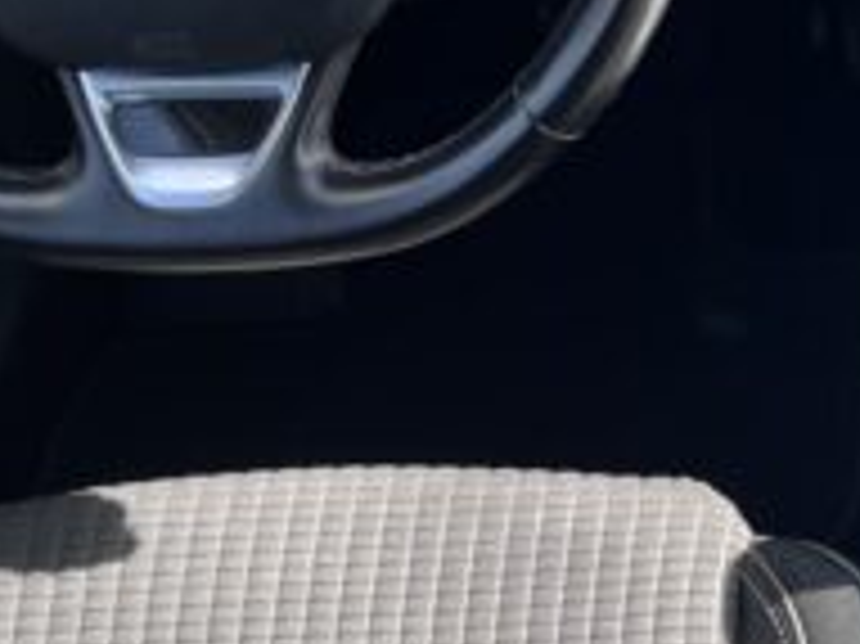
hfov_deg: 16.9
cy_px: 81
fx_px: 2706
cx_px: 1144
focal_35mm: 109
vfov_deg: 13.5
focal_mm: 5.1
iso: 32
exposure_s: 1/146
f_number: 1.6
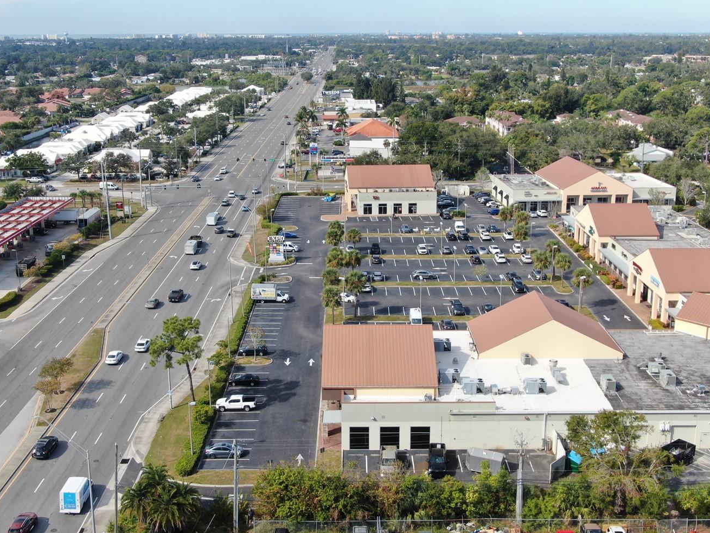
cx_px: 353
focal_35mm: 44
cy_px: 247
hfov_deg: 42.9
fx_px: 903
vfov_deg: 32.9
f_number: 3.3
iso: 100
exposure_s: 1/640
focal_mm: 6.21
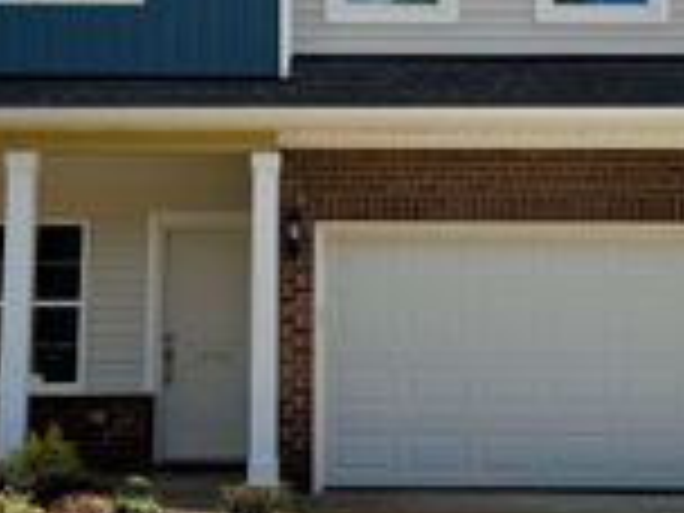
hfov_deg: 24.7
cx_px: 324
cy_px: 110
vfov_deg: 18.5
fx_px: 1561
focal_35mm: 79
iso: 80
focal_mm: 6.76
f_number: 1.78
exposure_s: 1/7092
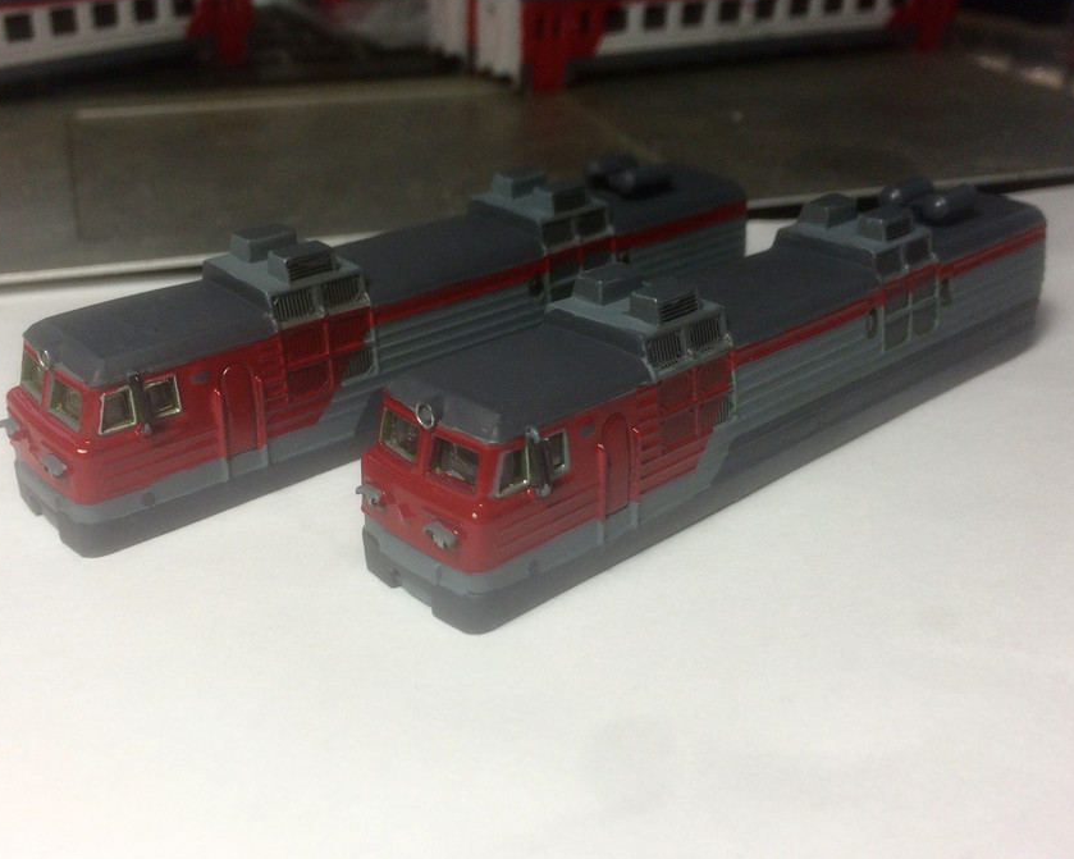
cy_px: 433
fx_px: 1144
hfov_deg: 50.2
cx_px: 479
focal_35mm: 36
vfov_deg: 41.1
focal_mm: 4.15
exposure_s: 1/100
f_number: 2.2
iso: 64
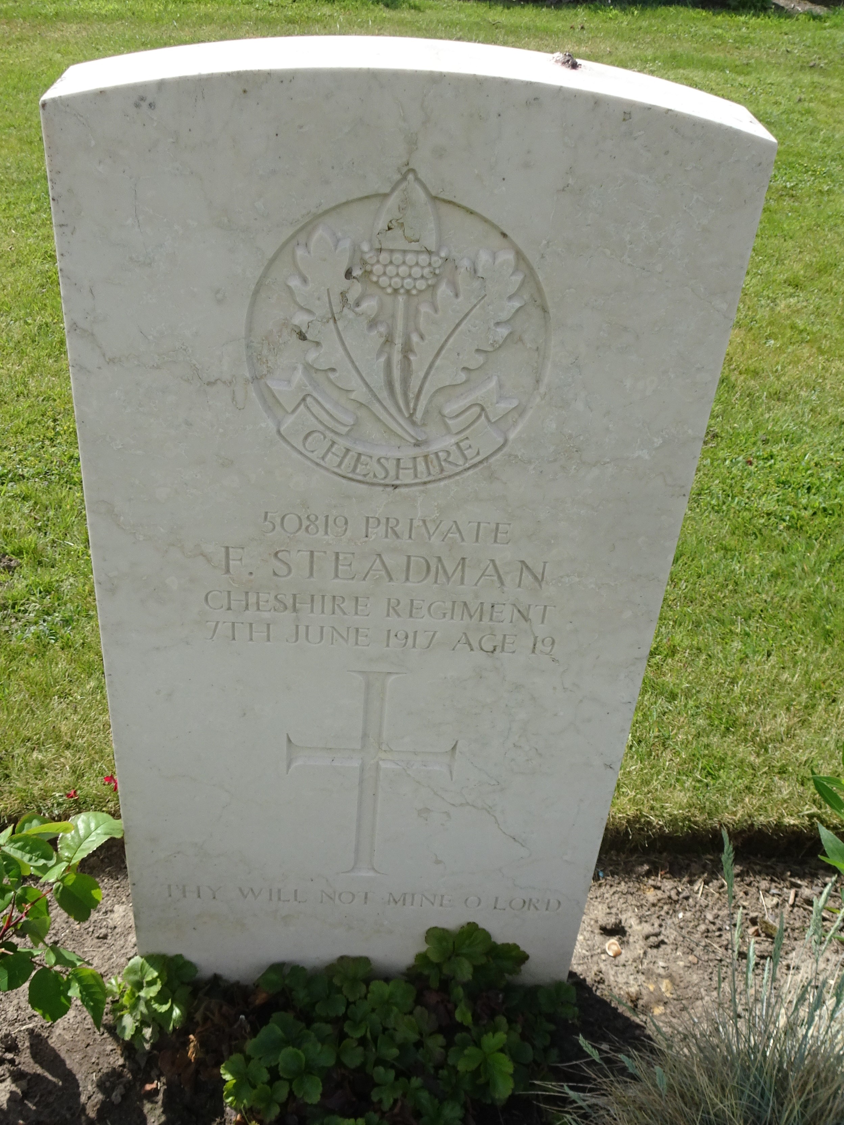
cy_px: 562
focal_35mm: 24
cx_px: 422
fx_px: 780
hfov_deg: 56.8
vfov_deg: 71.6
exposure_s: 1/640
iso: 80
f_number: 3.5
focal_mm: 4.1
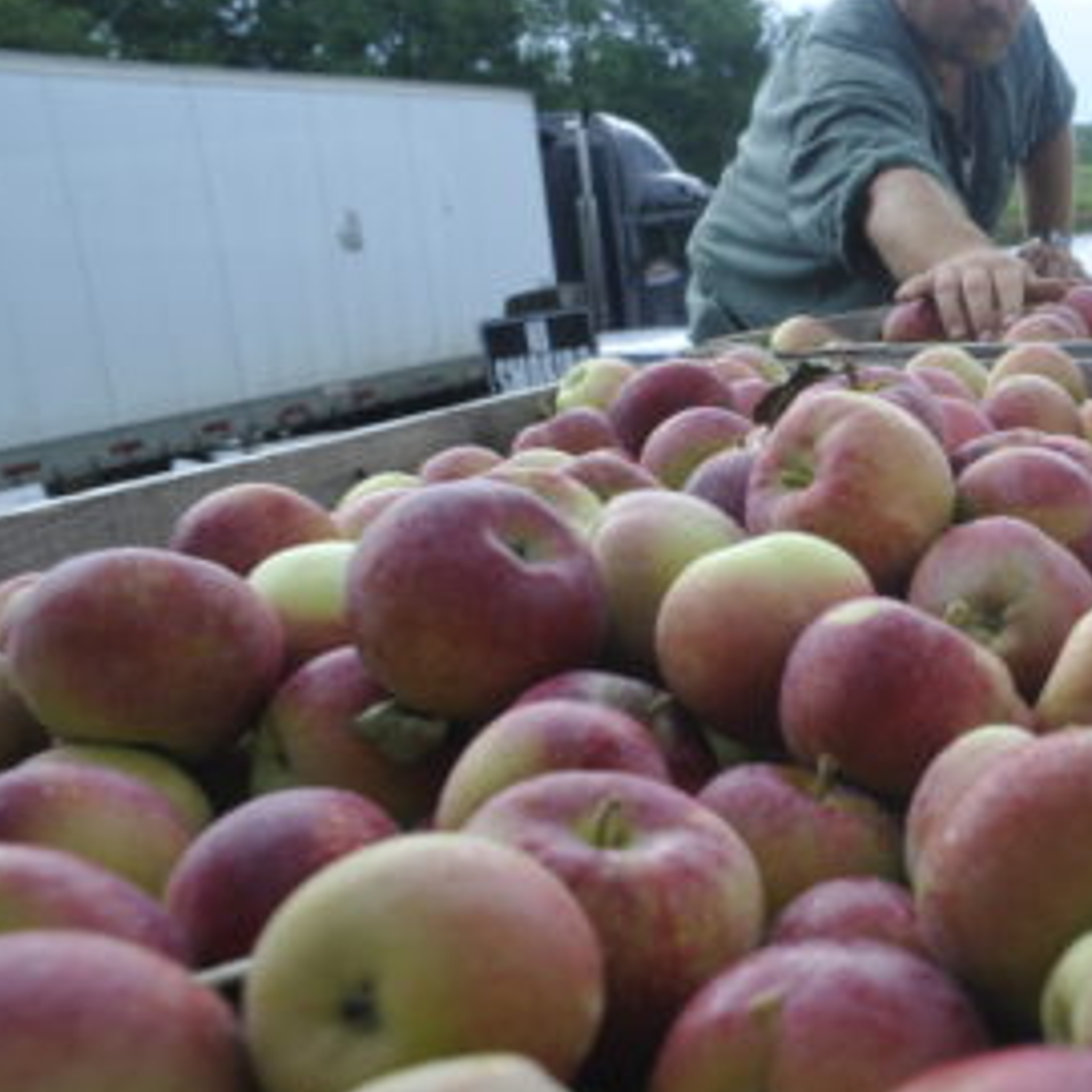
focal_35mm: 41
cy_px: 566
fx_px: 1463
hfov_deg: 35.7
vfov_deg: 40.9
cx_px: 1163
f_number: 7.1
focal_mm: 20
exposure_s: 1/200
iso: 400
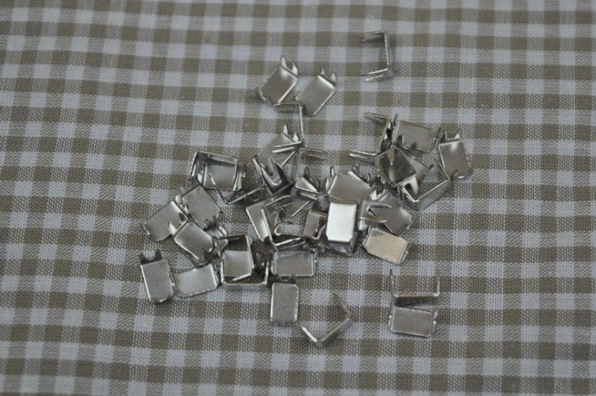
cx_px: 298
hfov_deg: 28.1
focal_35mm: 72
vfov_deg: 18.9
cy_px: 198
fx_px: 1190
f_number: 5.6
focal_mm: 48
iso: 220
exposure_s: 1/125
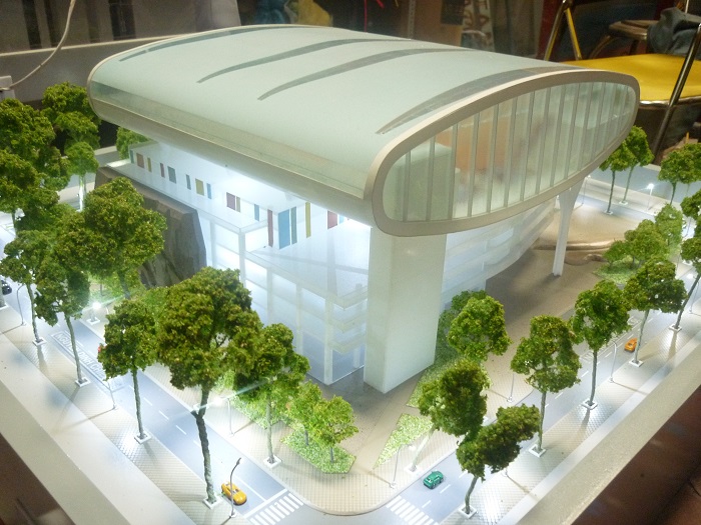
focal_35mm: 33
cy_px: 262
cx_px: 350
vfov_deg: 42.9
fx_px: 668
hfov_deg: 55.4
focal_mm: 5.5
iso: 400
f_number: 2.8
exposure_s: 1/8
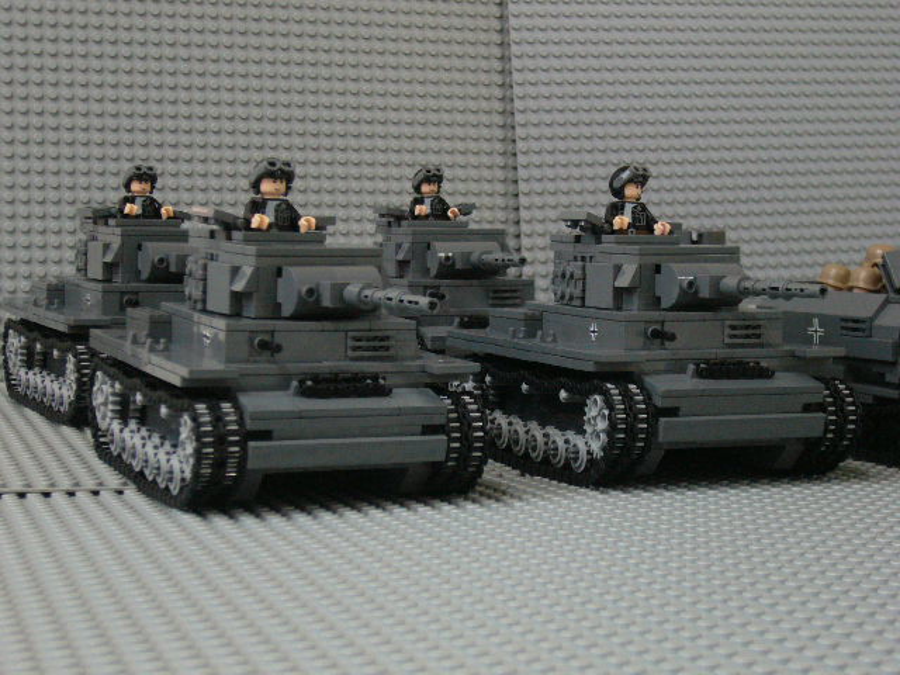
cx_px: 450
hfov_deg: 27.8
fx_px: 1820
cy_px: 338
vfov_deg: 21.0
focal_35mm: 70
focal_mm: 11.5
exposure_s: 1/8
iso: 200
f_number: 4
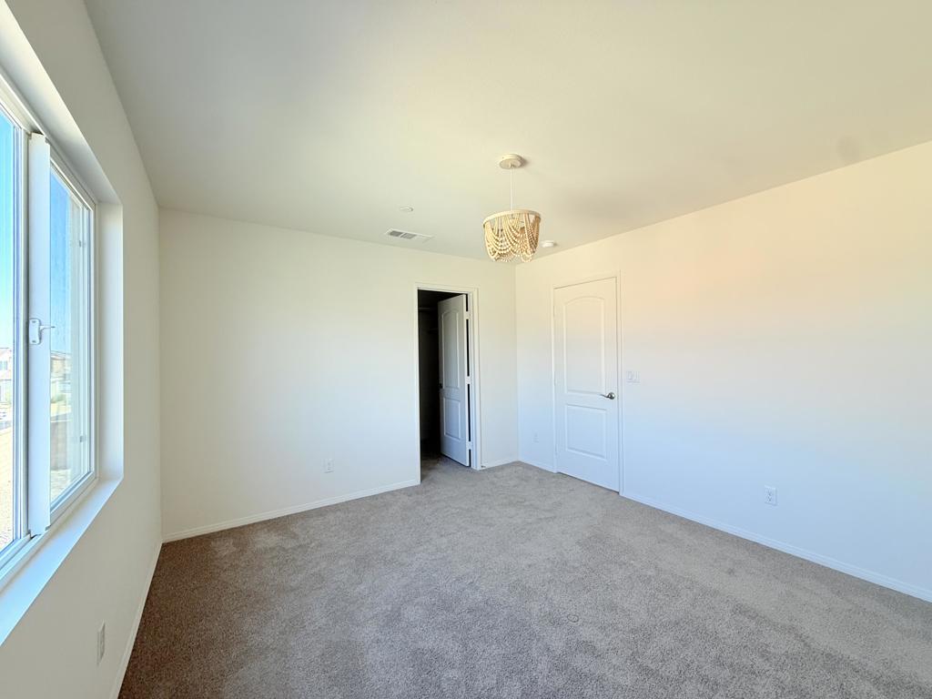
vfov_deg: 85.7
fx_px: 377
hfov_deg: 102.1
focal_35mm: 14
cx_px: 466
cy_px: 350
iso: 100
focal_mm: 2.22
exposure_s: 1/99
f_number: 2.2
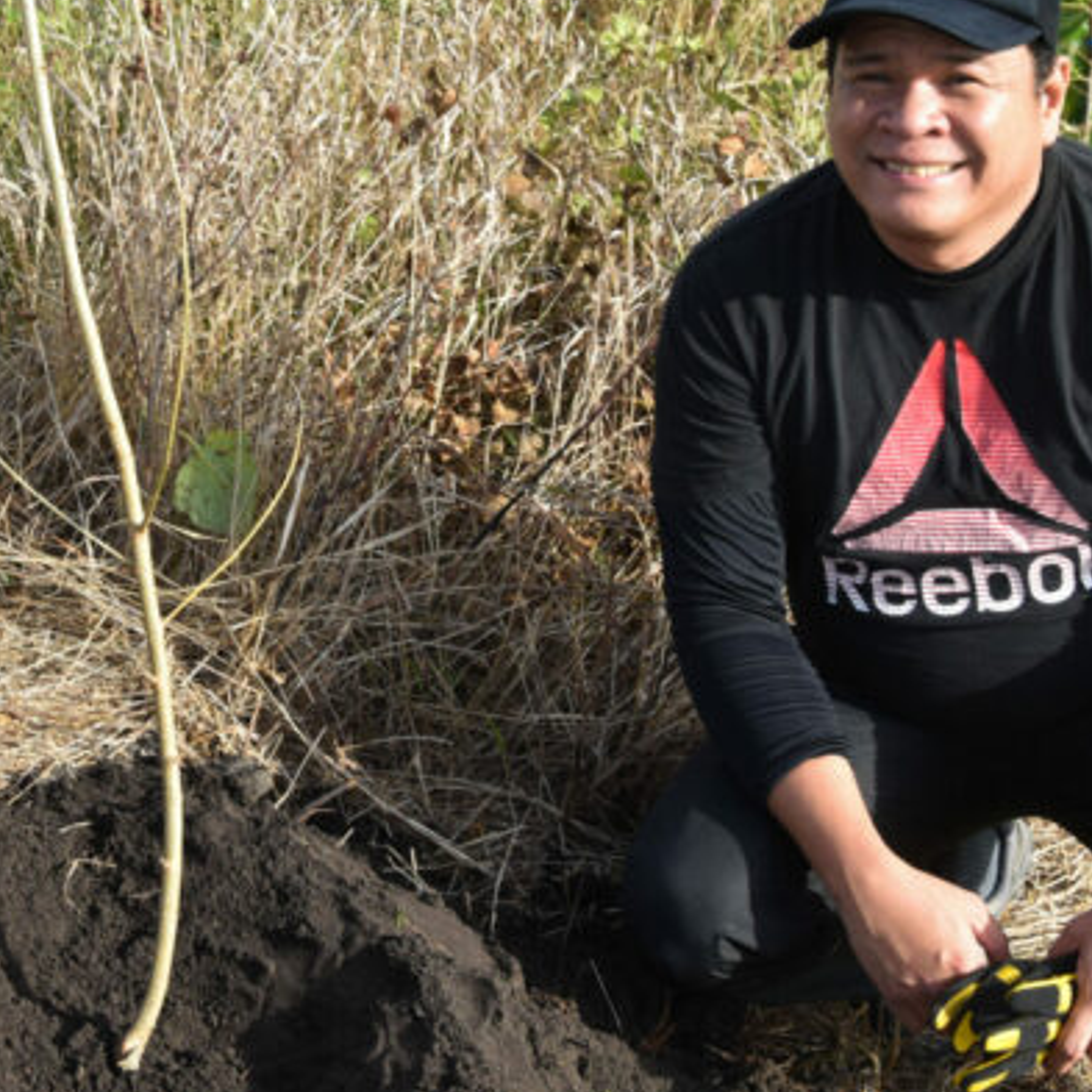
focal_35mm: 73
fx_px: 2605
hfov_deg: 23.4
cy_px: 326
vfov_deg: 23.5
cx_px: 233
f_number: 8
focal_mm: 22
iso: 200
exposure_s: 1/250
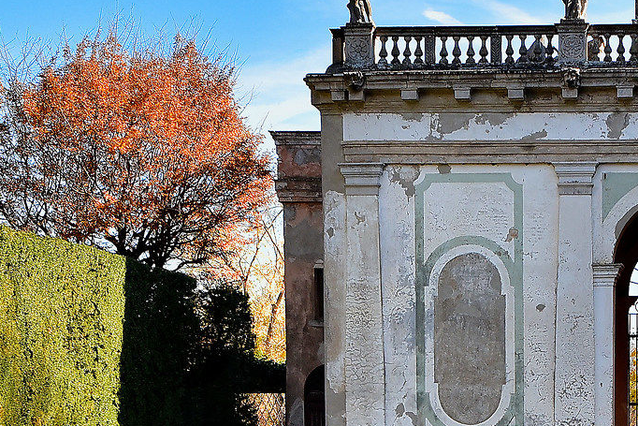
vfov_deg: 14.8
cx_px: 573
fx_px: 1560
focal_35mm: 88
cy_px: 573
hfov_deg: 22.6
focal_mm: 25
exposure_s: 1/320
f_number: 5.6
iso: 560
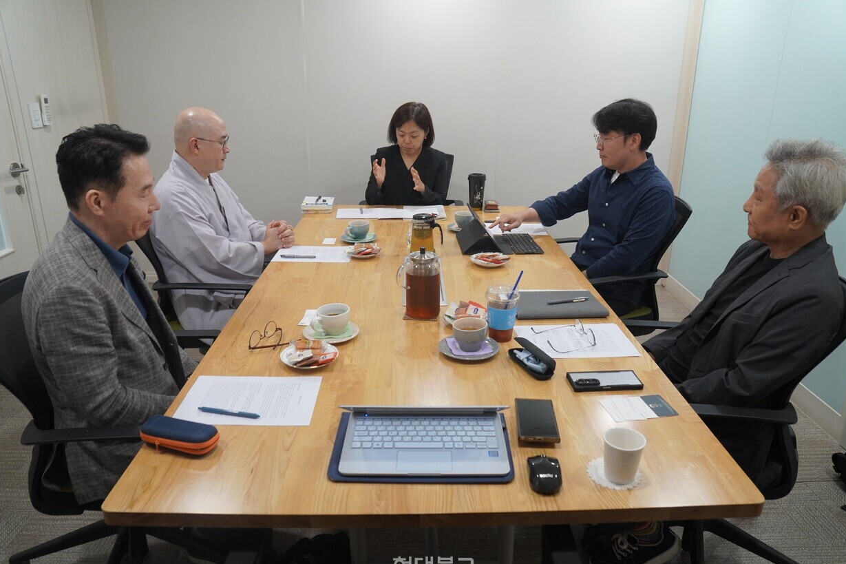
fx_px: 587
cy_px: 293
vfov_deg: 51.3
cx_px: 424
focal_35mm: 25
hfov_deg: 71.5
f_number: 4
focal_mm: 16
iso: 1000
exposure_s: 1/160
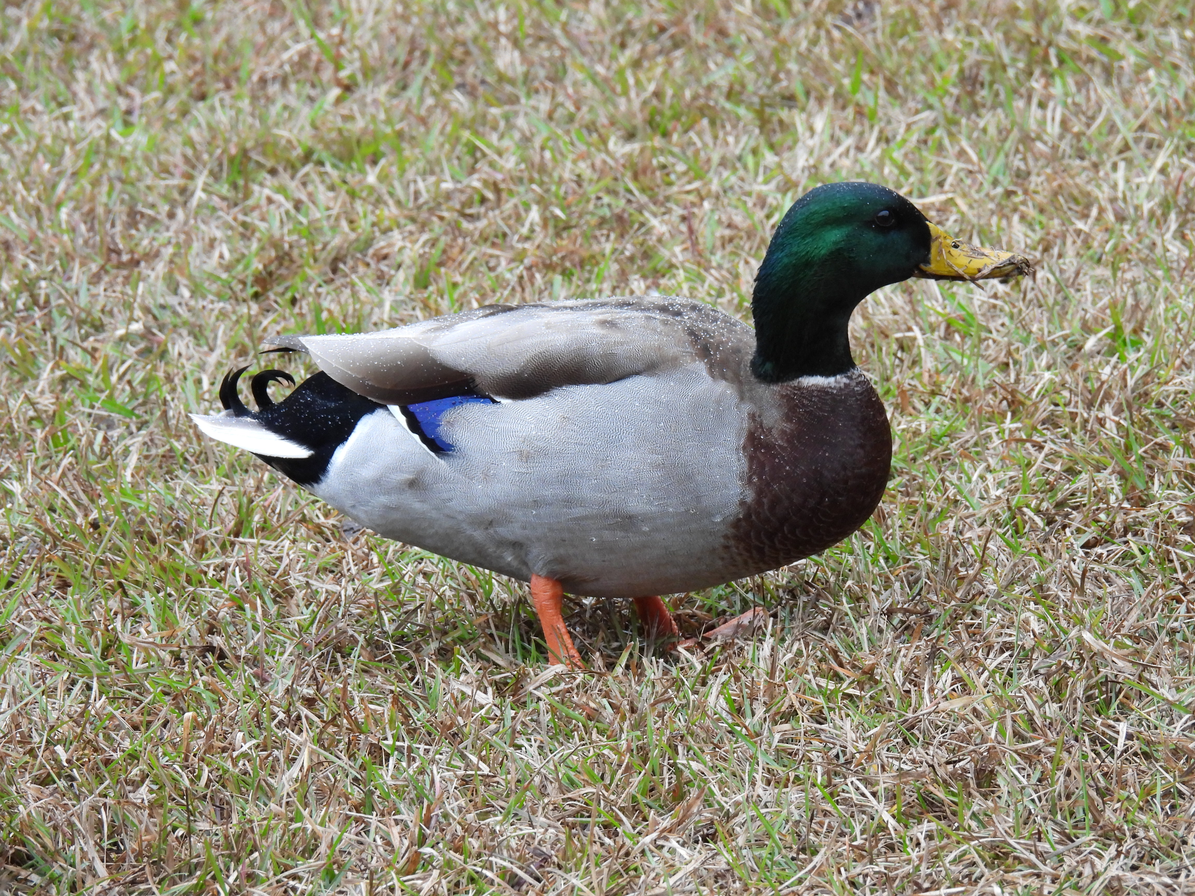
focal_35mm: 450
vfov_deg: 3.3
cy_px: 448
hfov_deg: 4.4
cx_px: 598
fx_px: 15535
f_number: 5
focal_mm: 80.3
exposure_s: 1/60
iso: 500
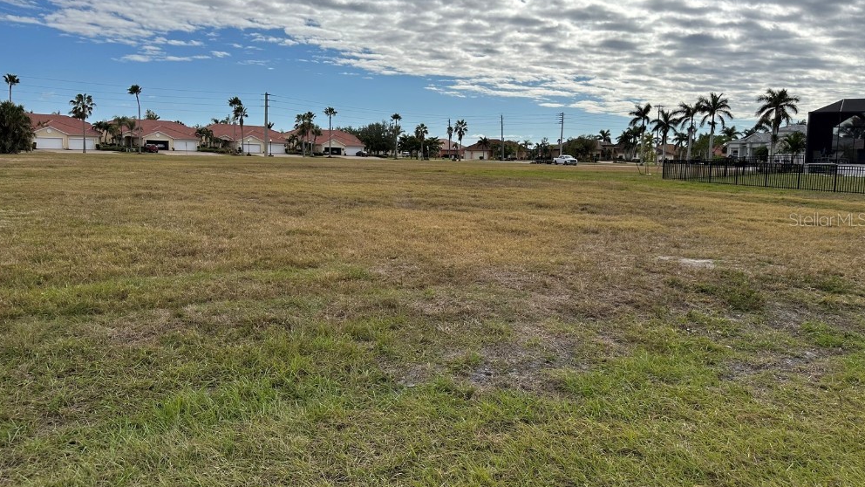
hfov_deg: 69.9
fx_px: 619
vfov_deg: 42.8
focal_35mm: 27
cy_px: 219
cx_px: 425
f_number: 1.78
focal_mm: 6.86
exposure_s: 1/9709
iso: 80
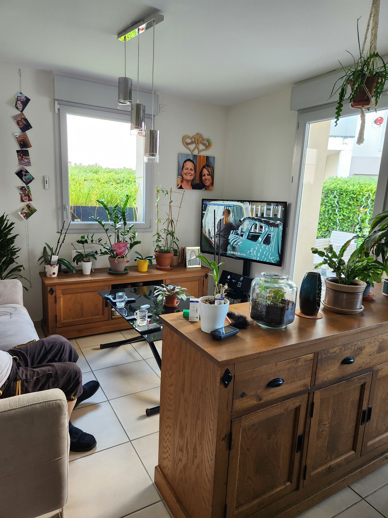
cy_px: 259
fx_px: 344
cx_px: 194
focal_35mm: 23
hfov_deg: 58.9
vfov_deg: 73.9
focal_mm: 5.4
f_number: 1.8
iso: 250
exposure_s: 1/100
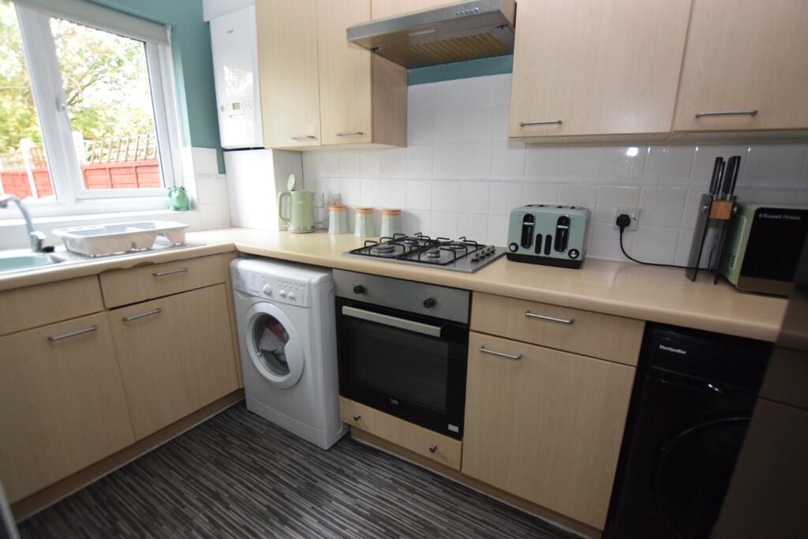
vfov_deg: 77.3
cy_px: 270
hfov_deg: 100.4
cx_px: 404
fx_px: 337
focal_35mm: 15
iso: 1600
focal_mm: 10
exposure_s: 1/60
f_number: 4
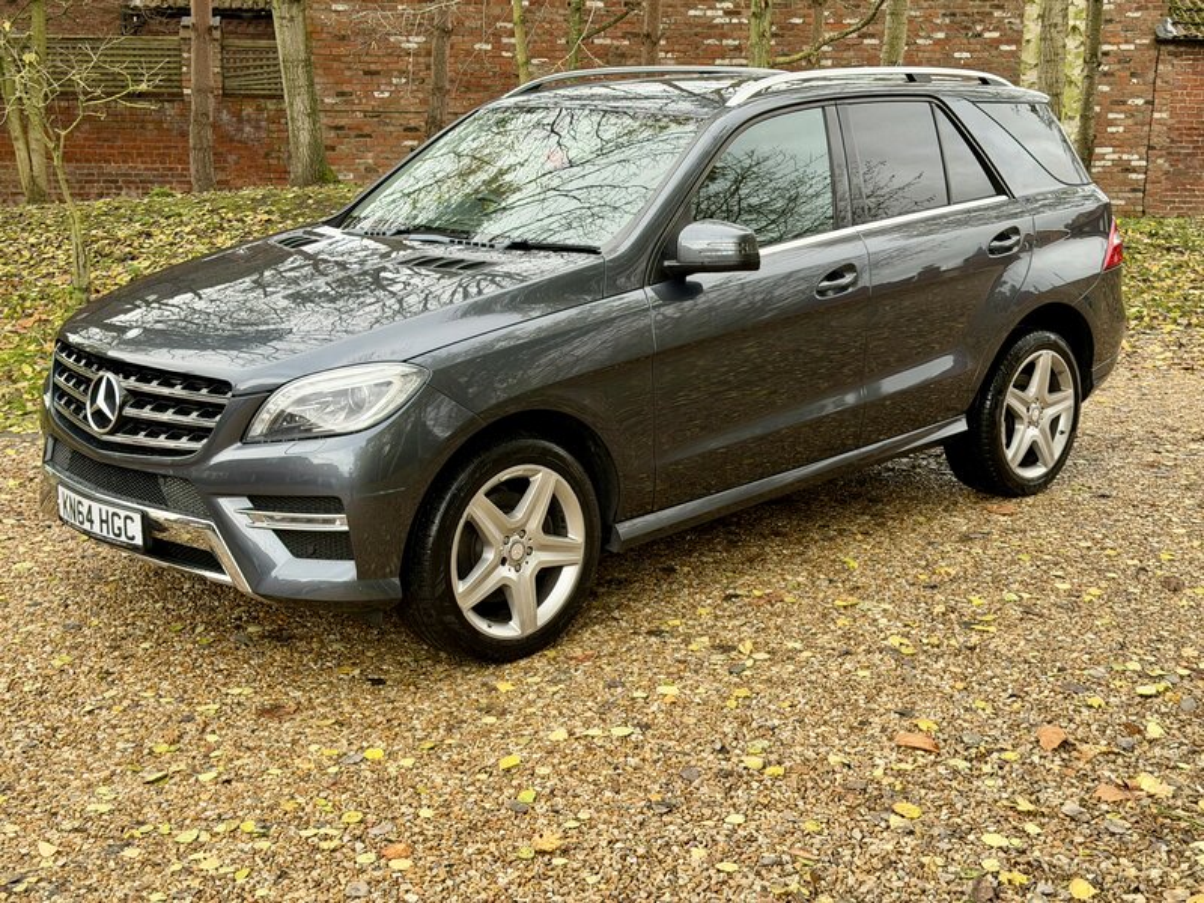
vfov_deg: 30.3
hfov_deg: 39.7
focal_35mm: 48
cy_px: 452
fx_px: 1670
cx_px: 602
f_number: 1.78
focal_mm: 6.76
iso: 64
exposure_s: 1/171
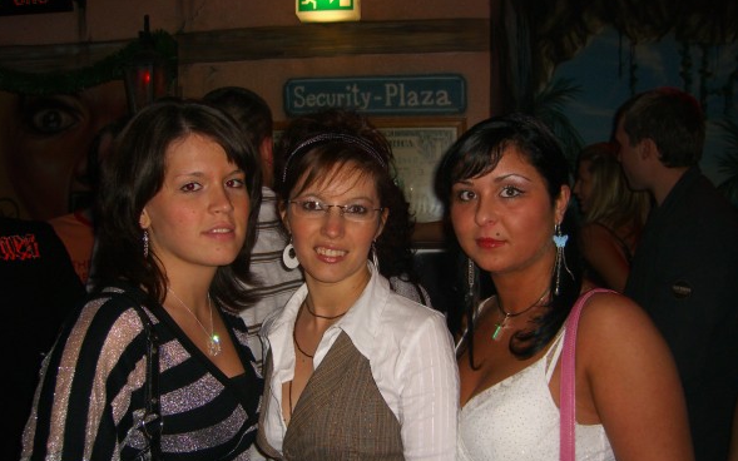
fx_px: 825
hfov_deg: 48.2
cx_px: 370
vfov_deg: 31.2
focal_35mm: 41
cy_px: 268
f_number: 2.8
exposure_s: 1/60
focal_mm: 7.9
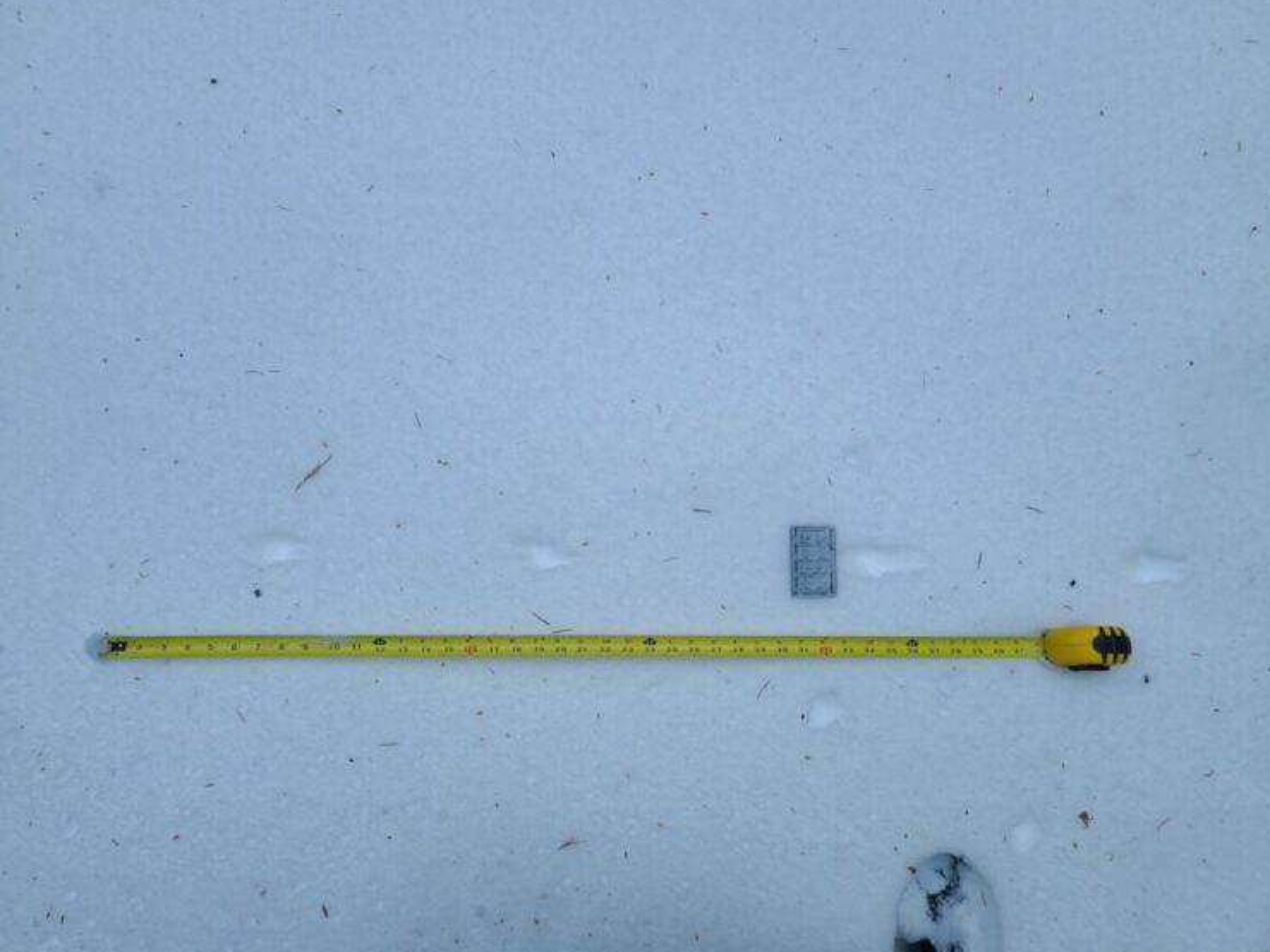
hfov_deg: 65.3
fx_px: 991
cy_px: 484
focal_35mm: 27
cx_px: 632
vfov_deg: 51.4
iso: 40
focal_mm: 5.4
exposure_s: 1/164
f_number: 1.8
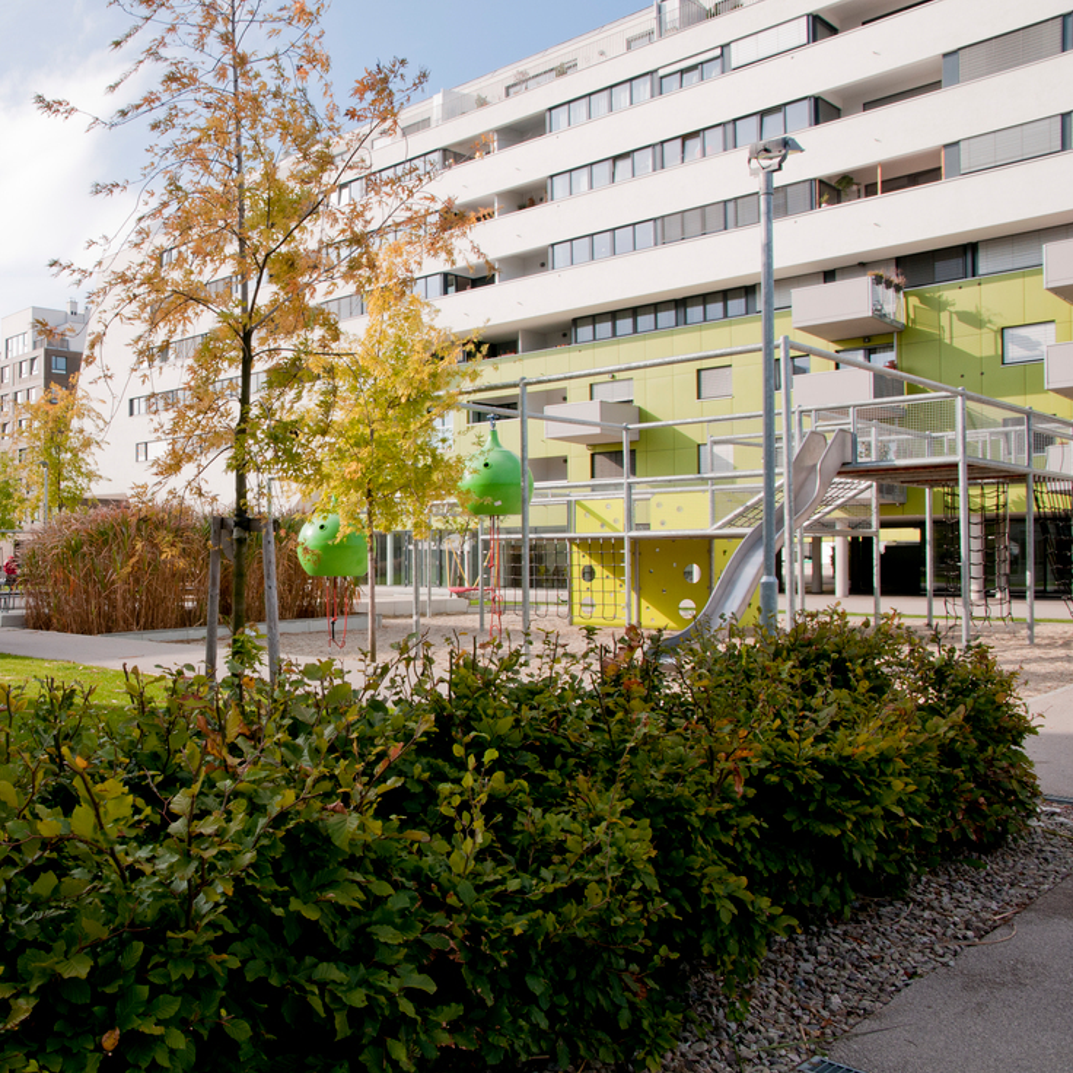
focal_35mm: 31
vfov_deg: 52.5
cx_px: 281
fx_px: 1087
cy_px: 535
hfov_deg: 50.6
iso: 200
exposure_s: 1/250
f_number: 8
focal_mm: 16
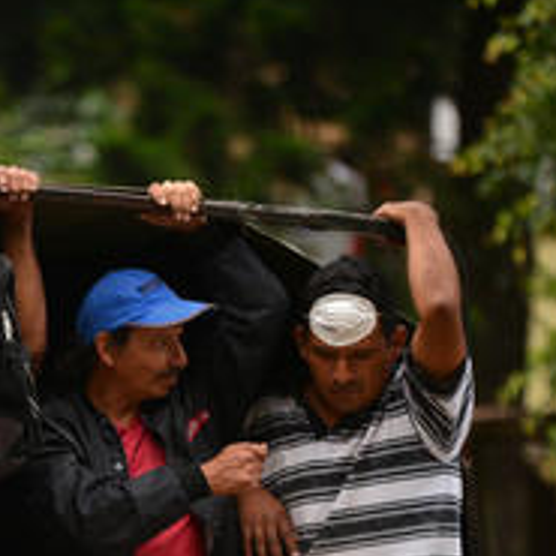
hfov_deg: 4.3
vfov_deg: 4.3
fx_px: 7323
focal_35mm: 403
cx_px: -69
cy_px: 487
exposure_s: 1/1600
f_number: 2.8
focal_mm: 175
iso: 640
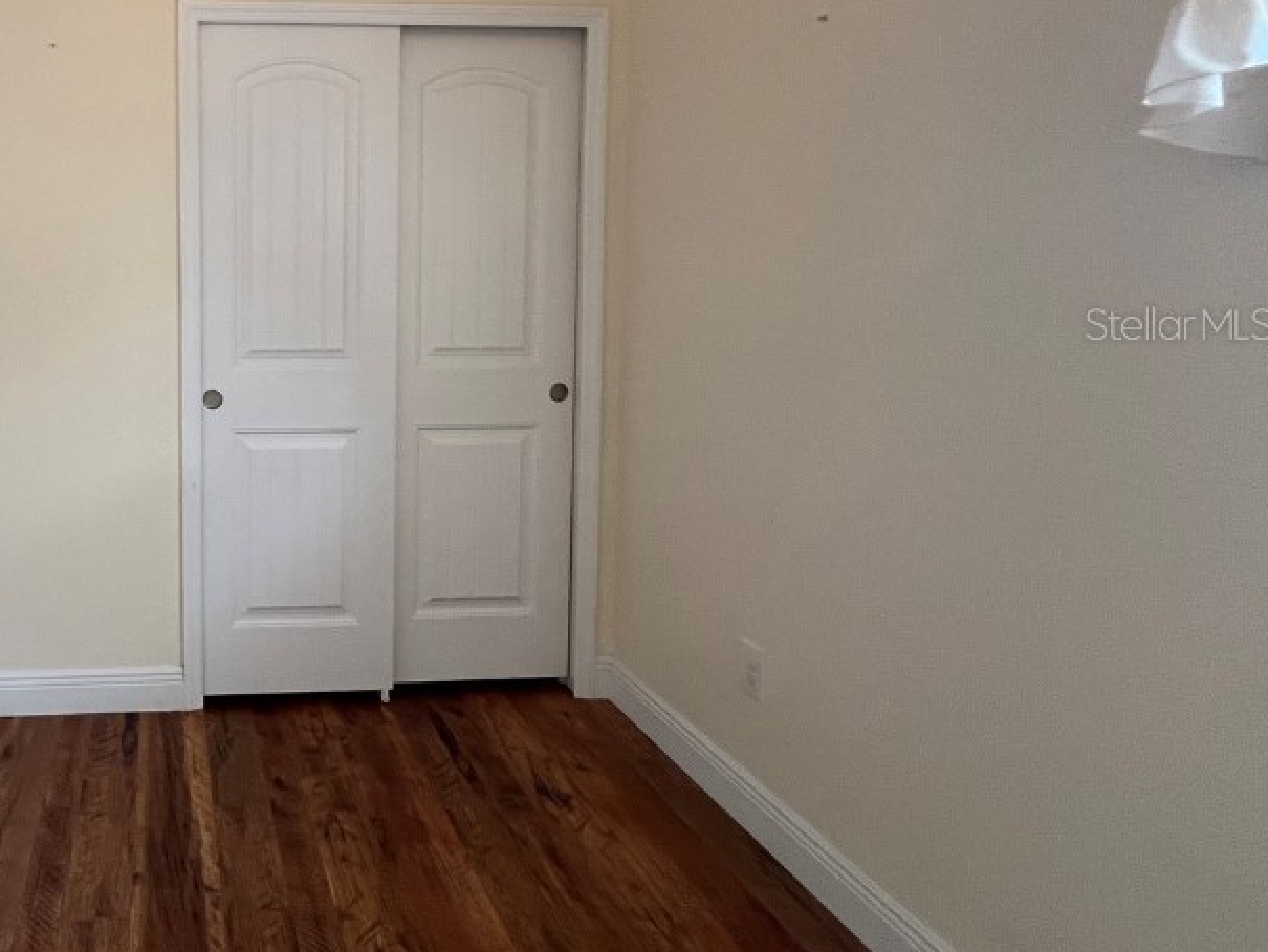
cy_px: 323
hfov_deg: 67.3
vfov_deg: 59.8
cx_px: 210
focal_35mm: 22
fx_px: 806
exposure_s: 1/60
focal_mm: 1.57
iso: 250
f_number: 1.8
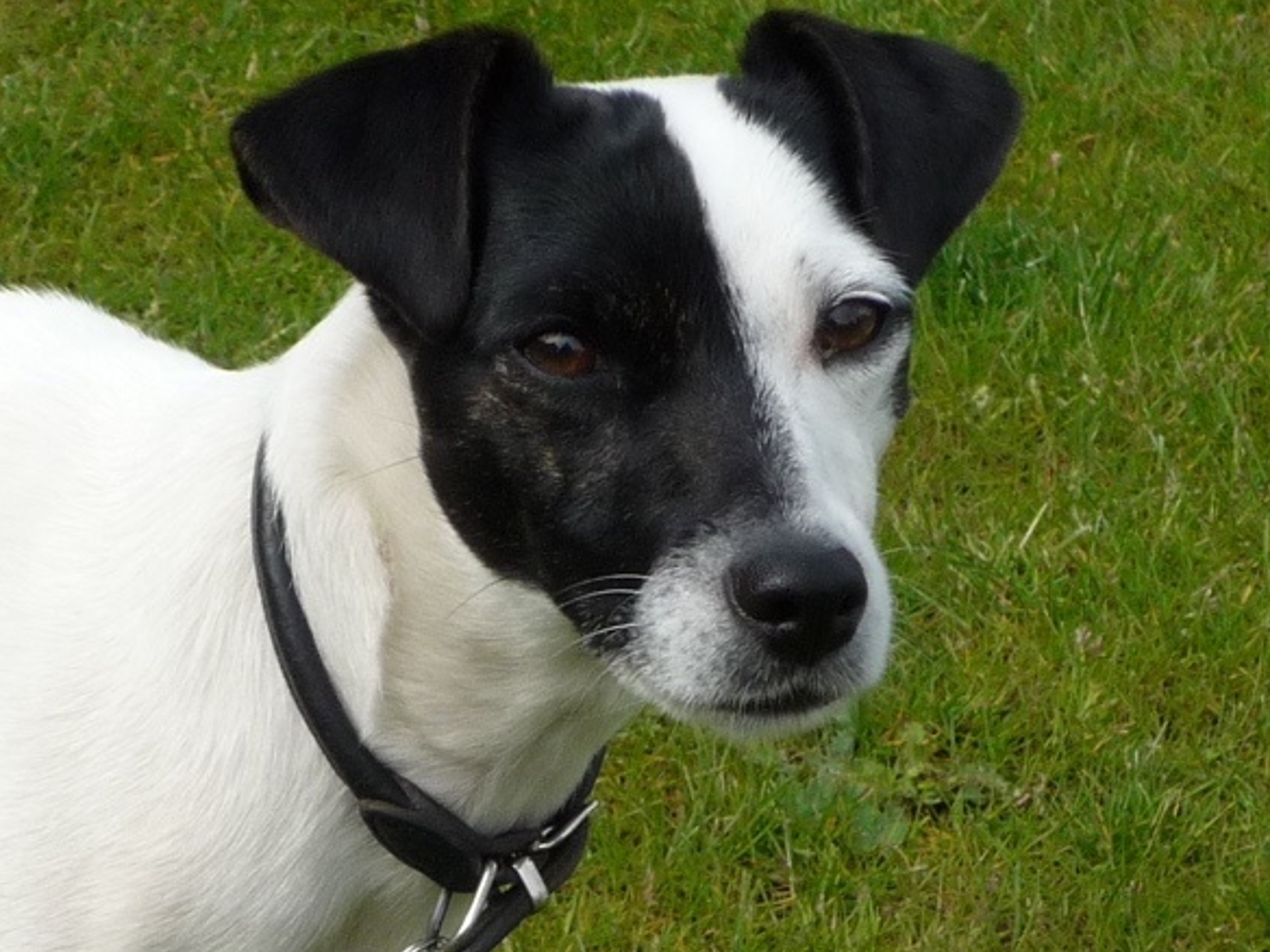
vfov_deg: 9.2
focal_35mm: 161
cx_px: 257
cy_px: 832
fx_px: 5907
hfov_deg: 12.2
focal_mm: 8.3
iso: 100
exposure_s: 1/640
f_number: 4.3
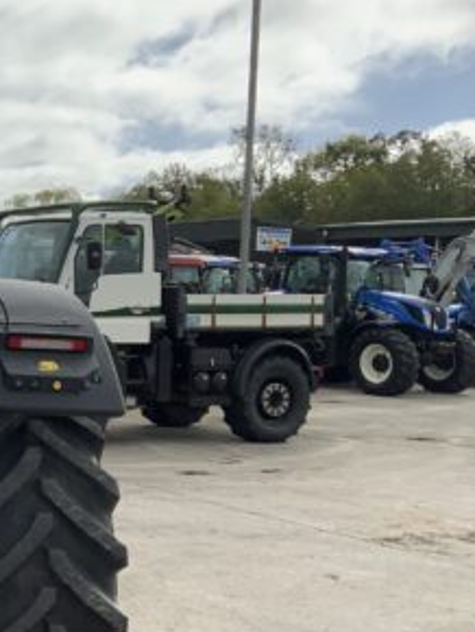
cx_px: -157
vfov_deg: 30.2
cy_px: 364
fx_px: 1169
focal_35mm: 64
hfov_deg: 20.7
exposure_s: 1/2320
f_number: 1.8
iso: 16
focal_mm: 3
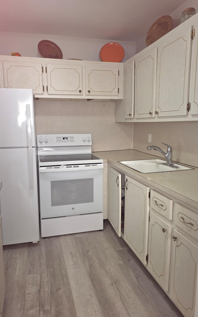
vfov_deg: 72.5
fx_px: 216
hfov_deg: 49.2
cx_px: 86
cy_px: 156
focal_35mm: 25
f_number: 1.7
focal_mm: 6.3
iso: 100
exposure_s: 1/24
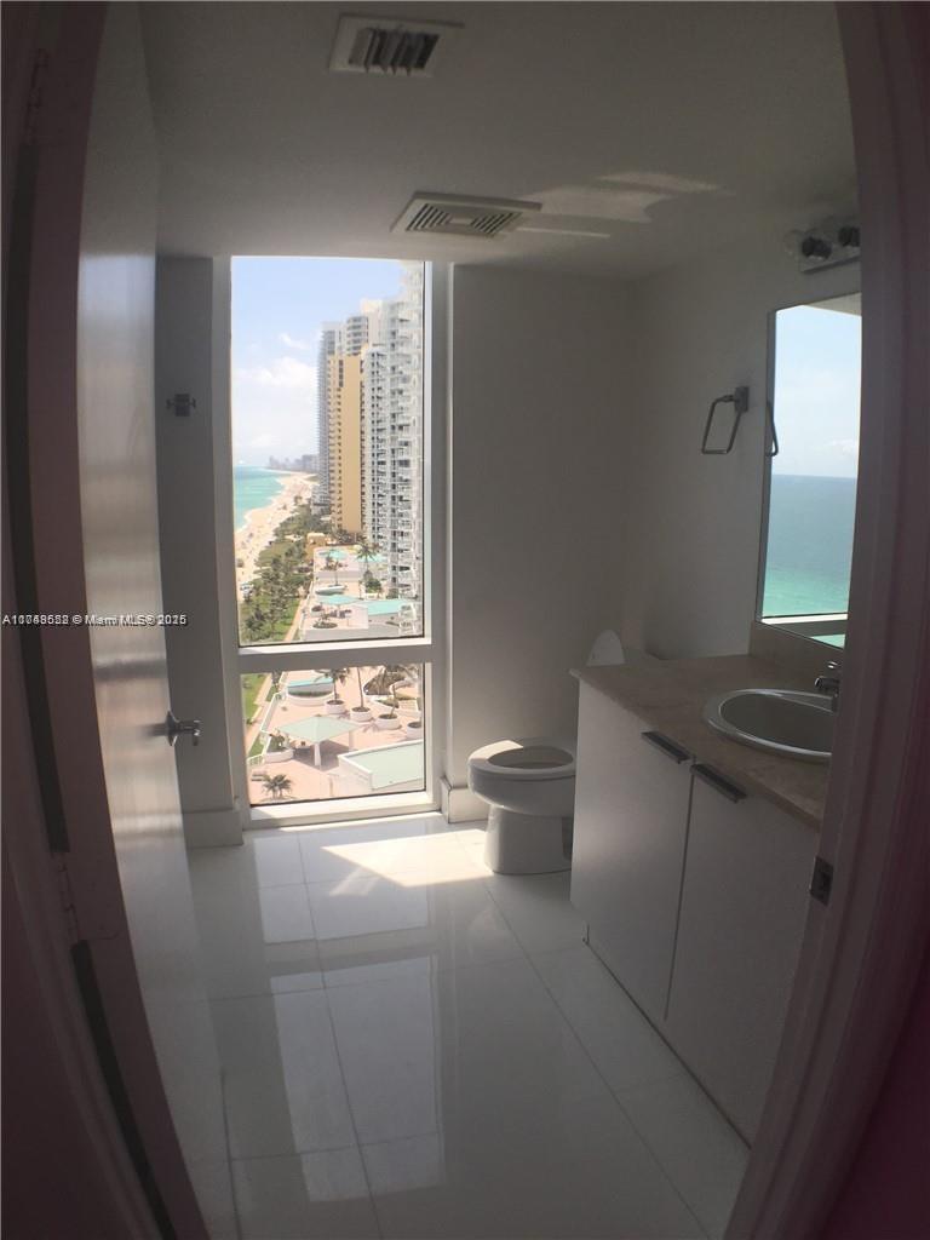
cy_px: 620
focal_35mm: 29
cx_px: 465
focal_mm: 4.15
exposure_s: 1/694
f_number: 2.2
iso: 40
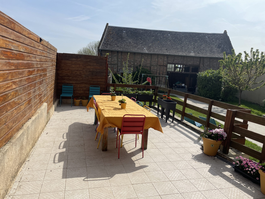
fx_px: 199
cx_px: 132
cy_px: 100
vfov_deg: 53.1
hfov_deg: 67.3
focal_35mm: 26
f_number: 1.6
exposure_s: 1/5814
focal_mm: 4.2
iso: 32
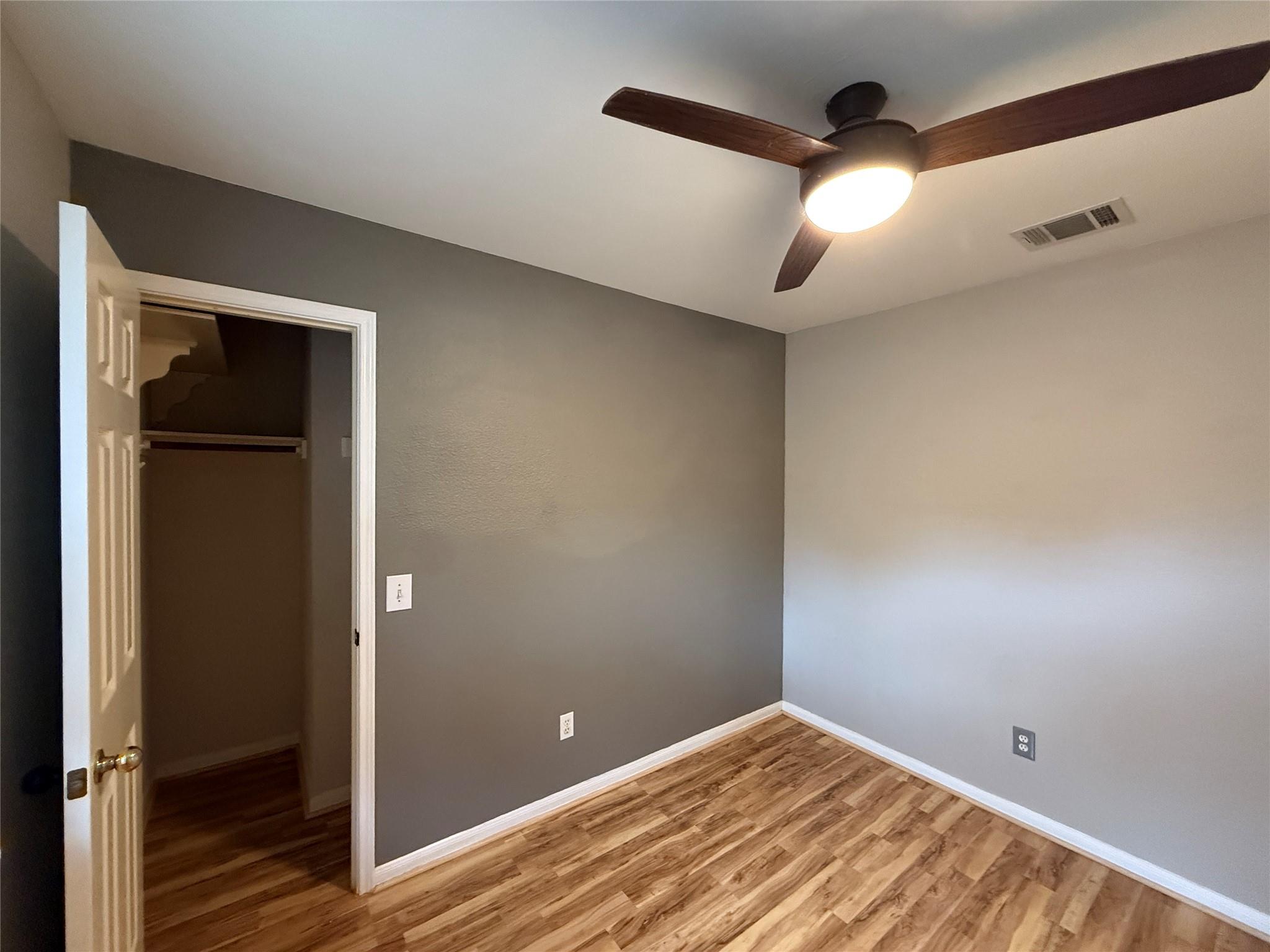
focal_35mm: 14
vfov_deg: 85.7
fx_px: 514
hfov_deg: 102.1
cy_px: 476
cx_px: 635
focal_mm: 2.22
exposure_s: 1/60
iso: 640
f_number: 2.2
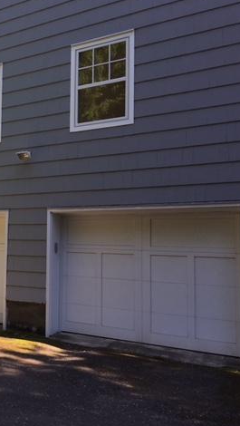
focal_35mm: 43
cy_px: 211
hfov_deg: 25.7
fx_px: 486
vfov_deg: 47.3
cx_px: -24
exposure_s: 1/313
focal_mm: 4.15
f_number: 2.2
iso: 25
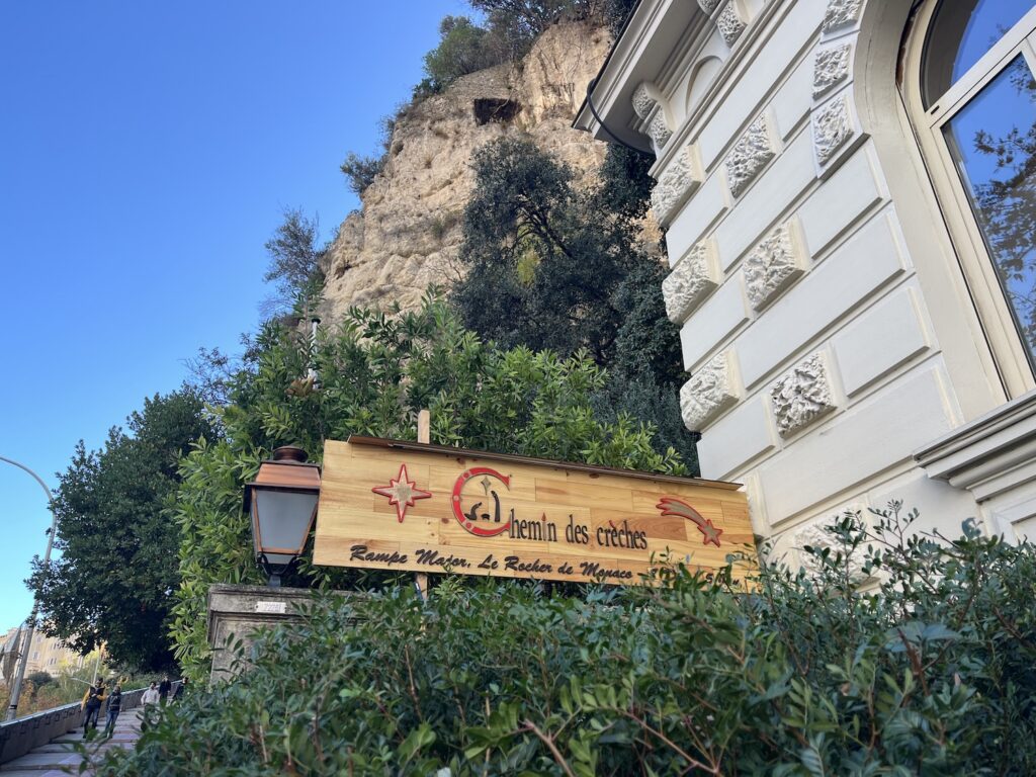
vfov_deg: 53.1
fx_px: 778
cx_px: 518
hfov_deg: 67.3
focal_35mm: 26
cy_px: 388
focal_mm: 5.1
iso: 40
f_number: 1.6
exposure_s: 1/224
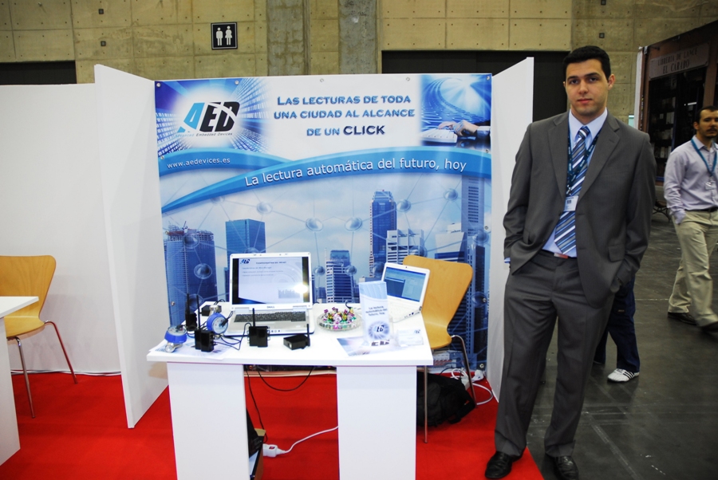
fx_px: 539
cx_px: 359
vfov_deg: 48.0
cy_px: 240
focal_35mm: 27
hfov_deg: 67.3
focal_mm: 18
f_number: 3.5
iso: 400
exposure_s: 1/40
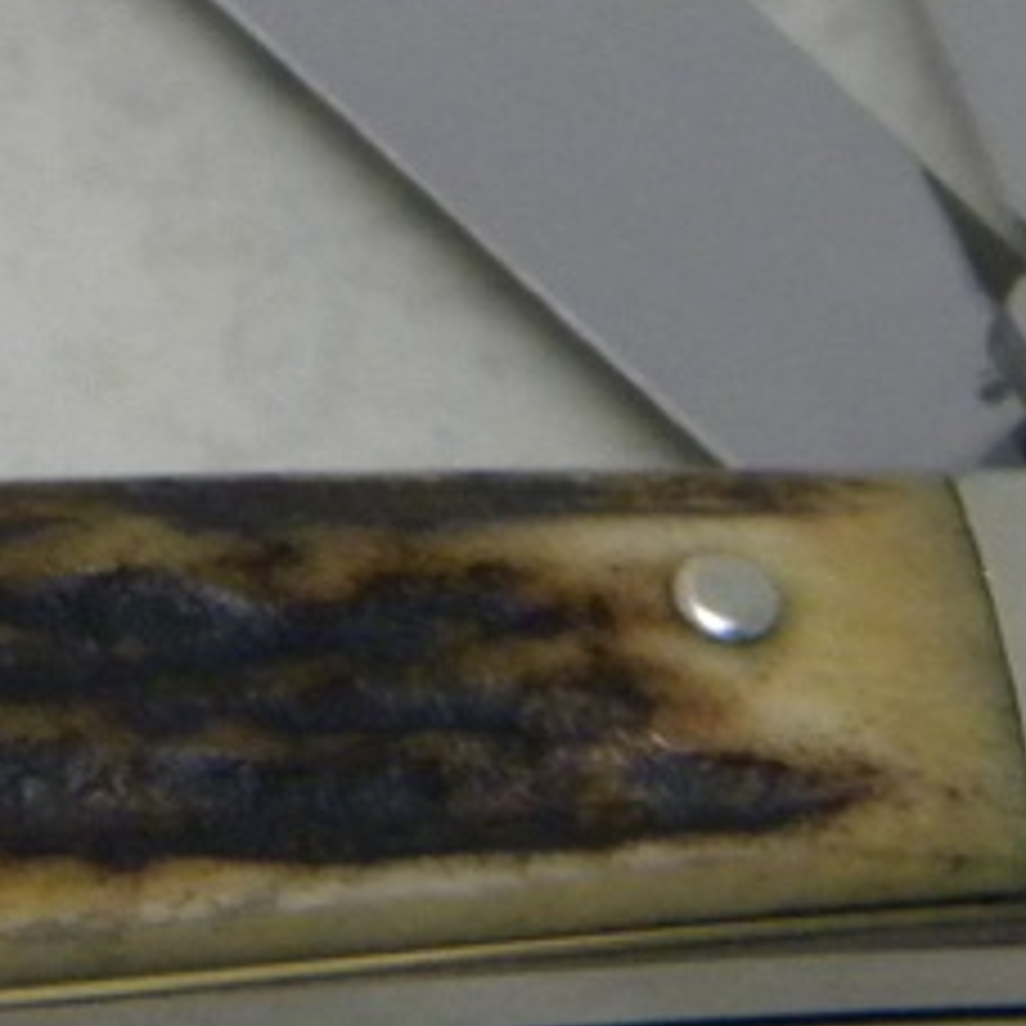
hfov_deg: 4.3
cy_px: -176
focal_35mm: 407
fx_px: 13648
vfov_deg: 4.3
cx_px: -486
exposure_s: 1/19.2
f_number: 4.7
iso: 400
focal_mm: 19
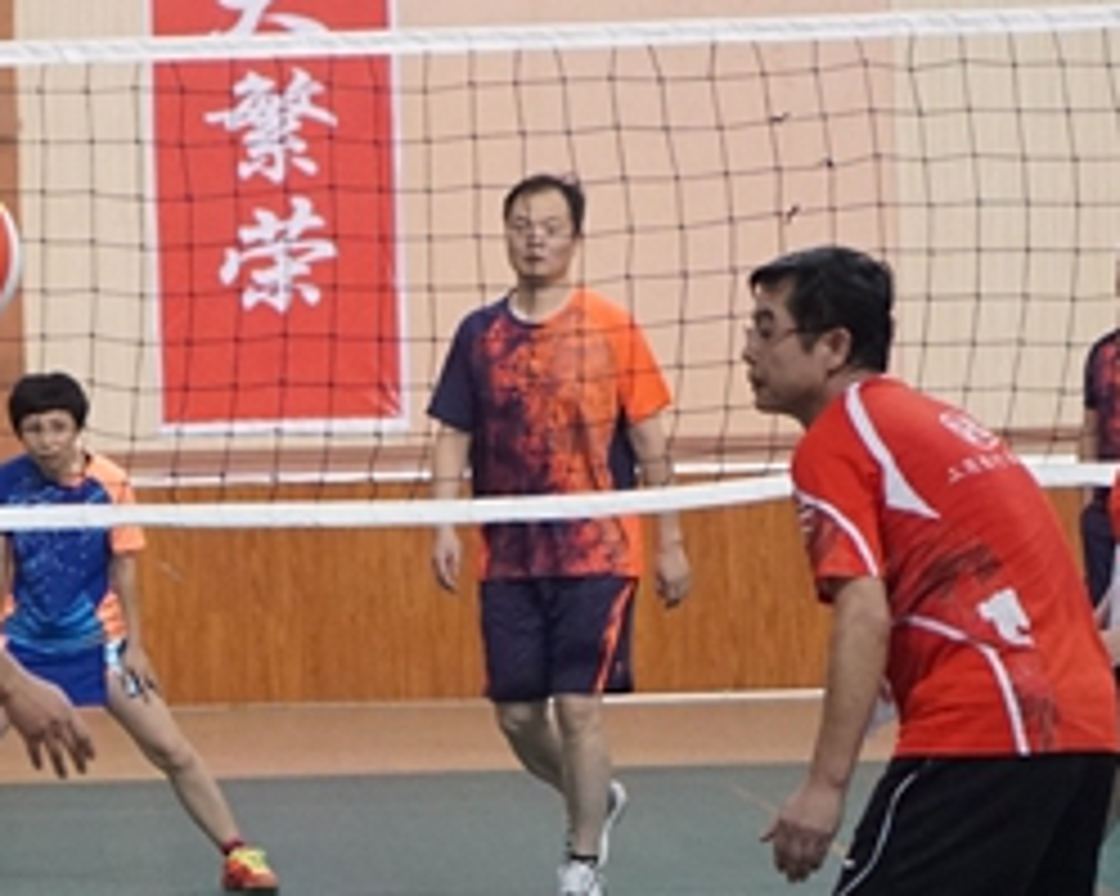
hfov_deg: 13.1
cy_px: 502
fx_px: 4805
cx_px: -49
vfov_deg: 10.6
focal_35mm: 145
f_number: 4
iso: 10000
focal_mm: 64
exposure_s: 1/800
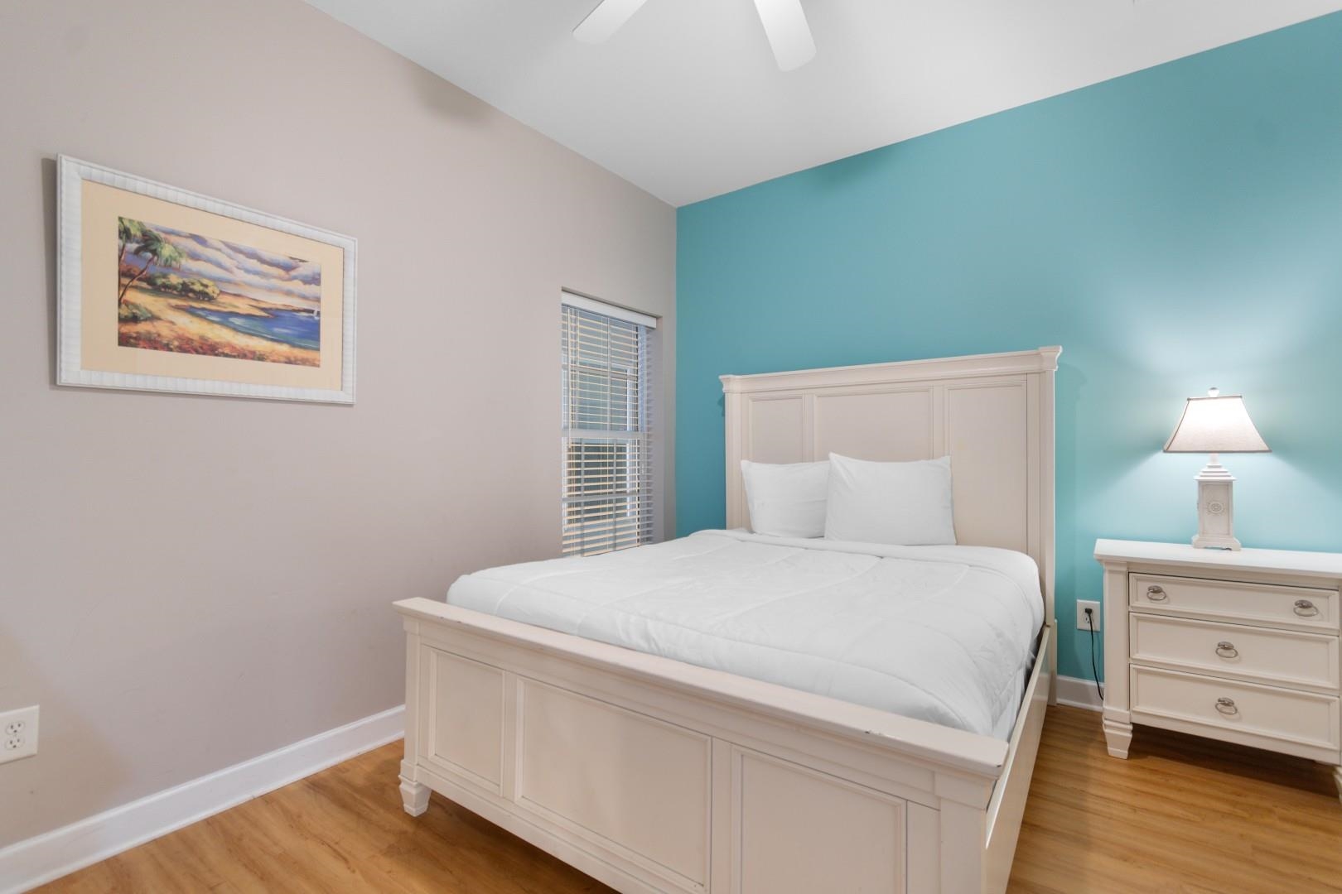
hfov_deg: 100.4
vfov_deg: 77.3
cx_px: 671
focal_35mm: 15
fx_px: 559
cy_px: 447
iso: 100
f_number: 4.5
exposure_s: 1/5
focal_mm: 10
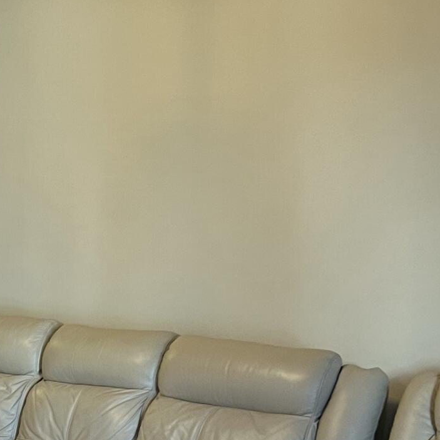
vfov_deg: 17.7
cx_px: -91
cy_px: 267
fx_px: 1409
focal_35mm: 98
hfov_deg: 17.0
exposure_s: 1/60
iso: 125
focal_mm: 5.7
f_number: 1.5
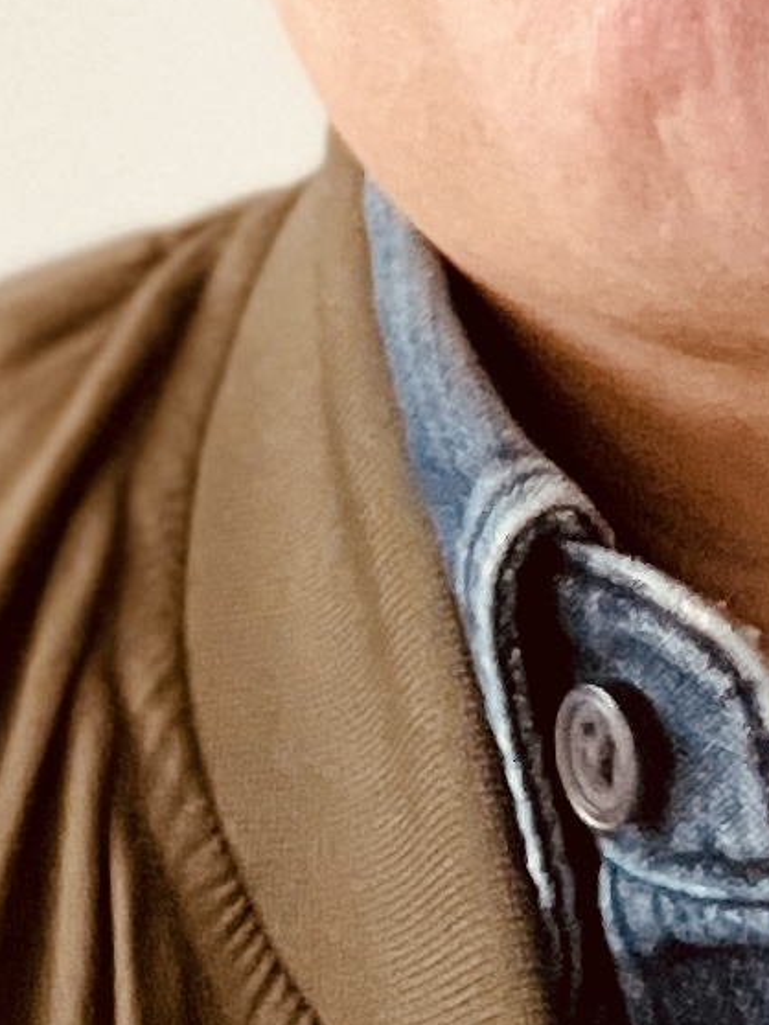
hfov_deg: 9.9
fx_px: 4353
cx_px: 938
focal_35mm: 147
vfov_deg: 12.7
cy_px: -564
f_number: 2.2
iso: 250
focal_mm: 2.71
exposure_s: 1/60
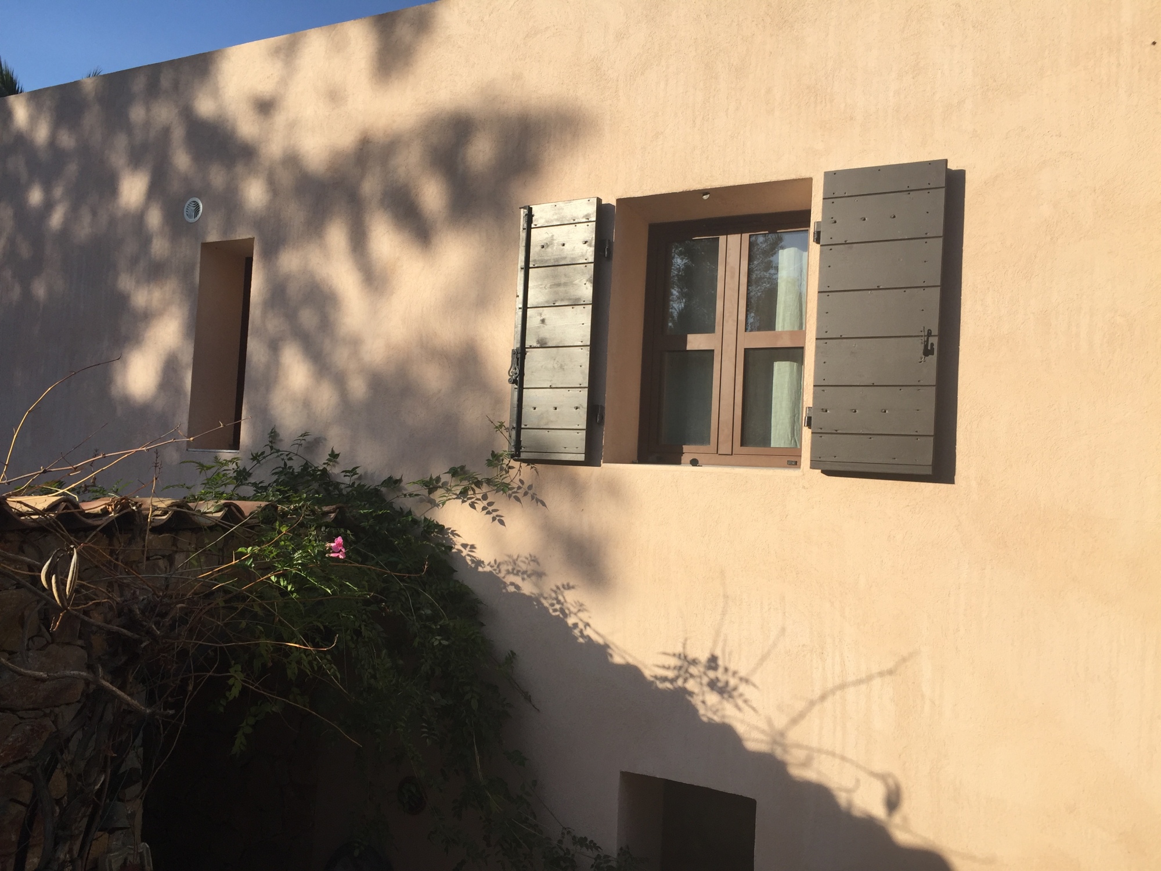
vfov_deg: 48.2
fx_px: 973
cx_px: 580
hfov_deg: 61.7
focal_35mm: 29
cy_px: 436
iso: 32
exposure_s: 1/1412
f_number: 2.2
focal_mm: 4.15
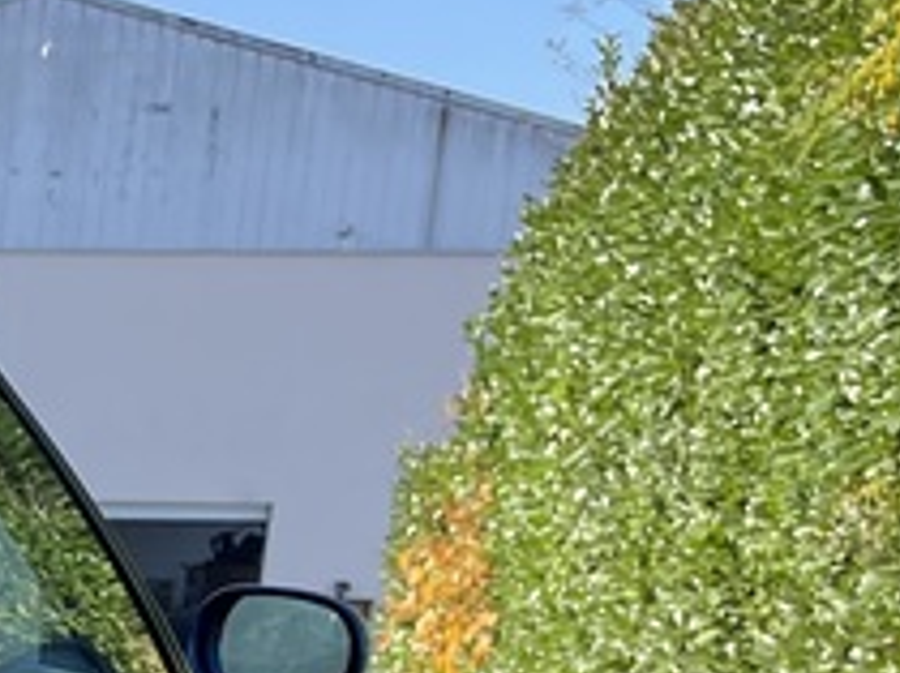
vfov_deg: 11.0
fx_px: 3246
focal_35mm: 125
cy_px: 1226
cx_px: -1093
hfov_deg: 12.9
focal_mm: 4.2
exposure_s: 1/888
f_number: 1.6
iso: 32
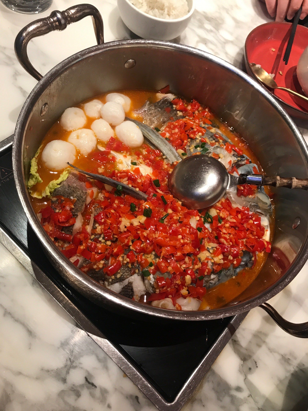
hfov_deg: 49.8
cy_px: 206
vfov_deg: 63.4
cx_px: 154
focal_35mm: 28
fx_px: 332
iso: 40
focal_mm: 3.99
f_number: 1.8
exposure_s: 1/20
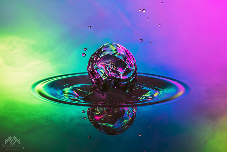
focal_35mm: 105
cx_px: 114
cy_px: 76
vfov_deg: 13.1
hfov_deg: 19.4
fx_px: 662
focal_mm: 105
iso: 100
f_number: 16
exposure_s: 1/320
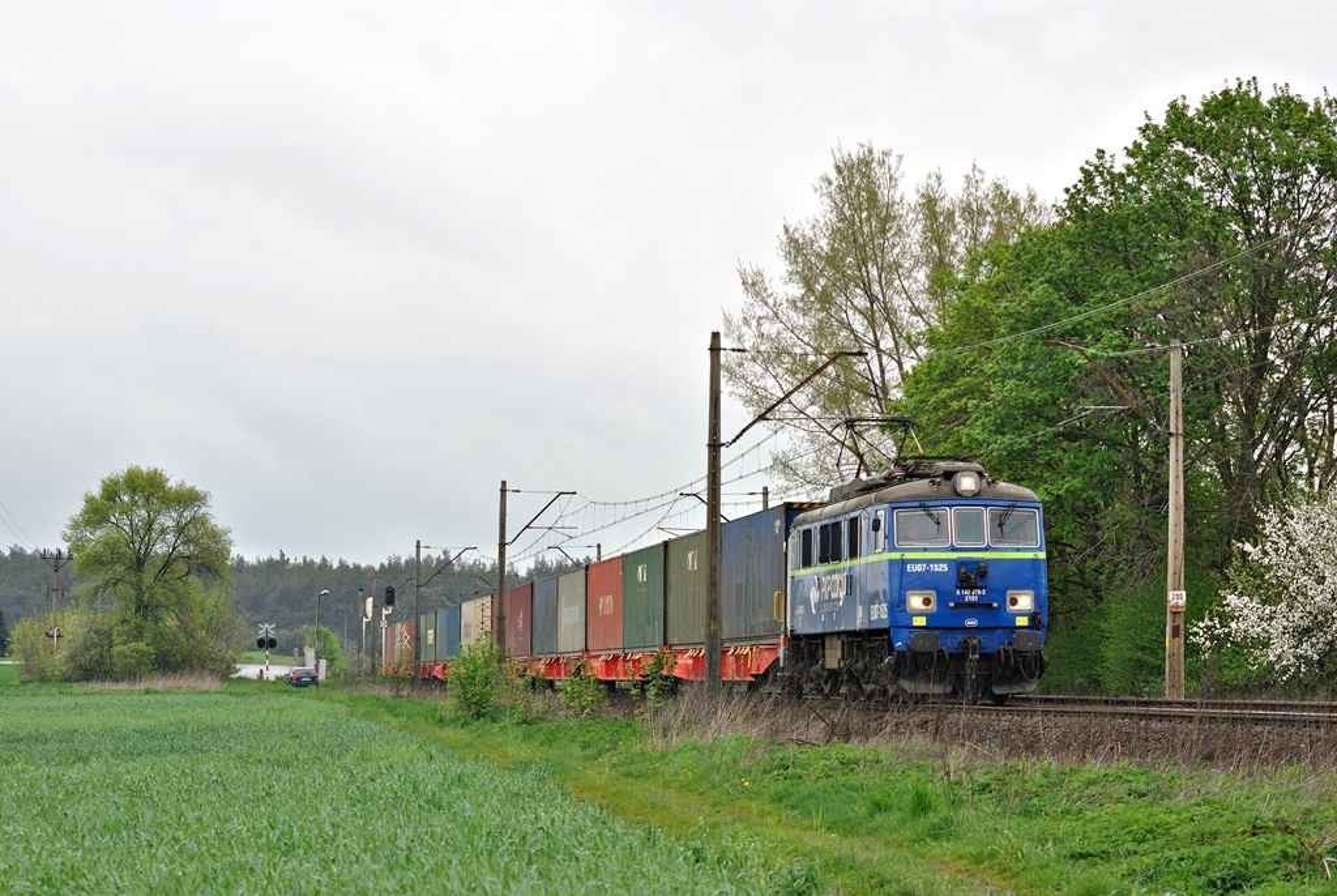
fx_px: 3905
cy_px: 448
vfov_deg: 13.1
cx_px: 668
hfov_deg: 19.4
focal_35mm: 105
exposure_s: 1/320
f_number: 5.6
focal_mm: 70
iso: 200
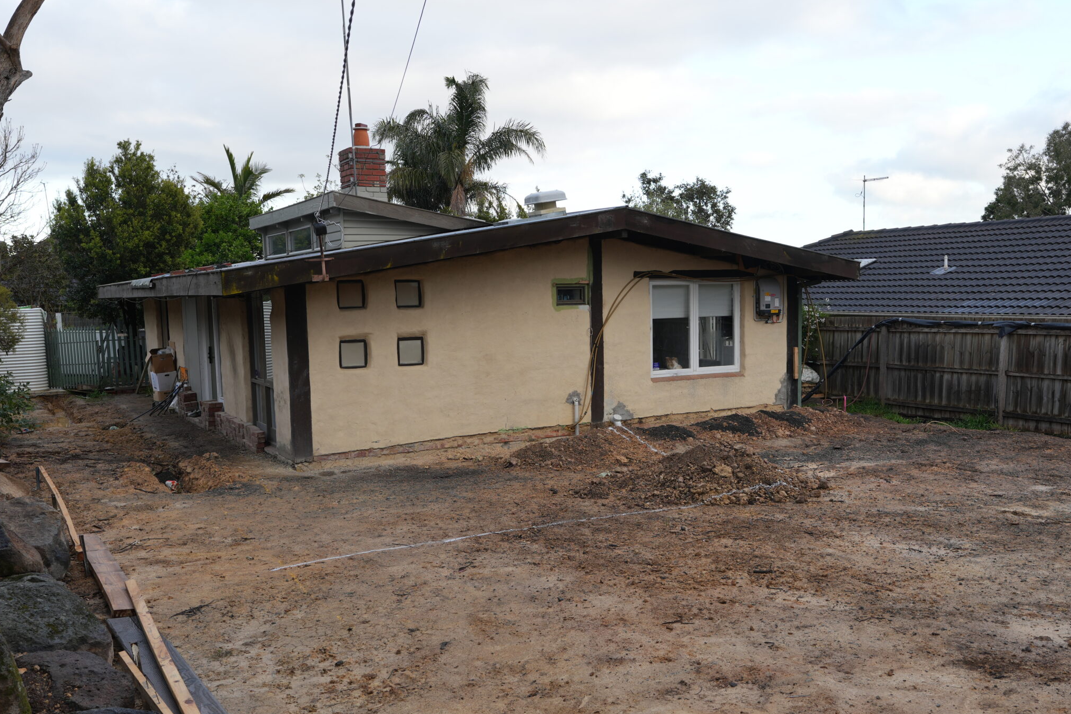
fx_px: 1030
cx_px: 592
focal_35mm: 35
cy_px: 402
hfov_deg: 54.8
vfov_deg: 38.2
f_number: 5
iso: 100
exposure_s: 1/100
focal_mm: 27.5
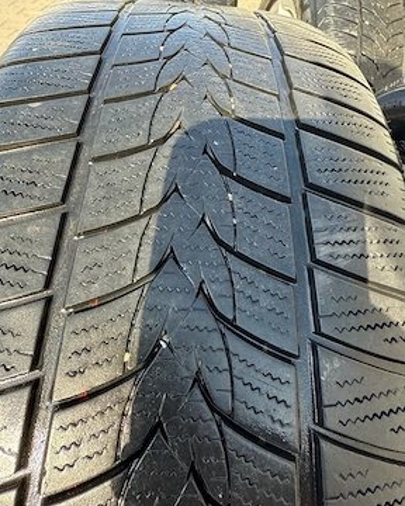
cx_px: 197
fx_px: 390
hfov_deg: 54.9
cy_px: 253
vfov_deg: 66.0
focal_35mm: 26
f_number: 2.2
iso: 64
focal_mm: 2.22
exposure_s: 1/203
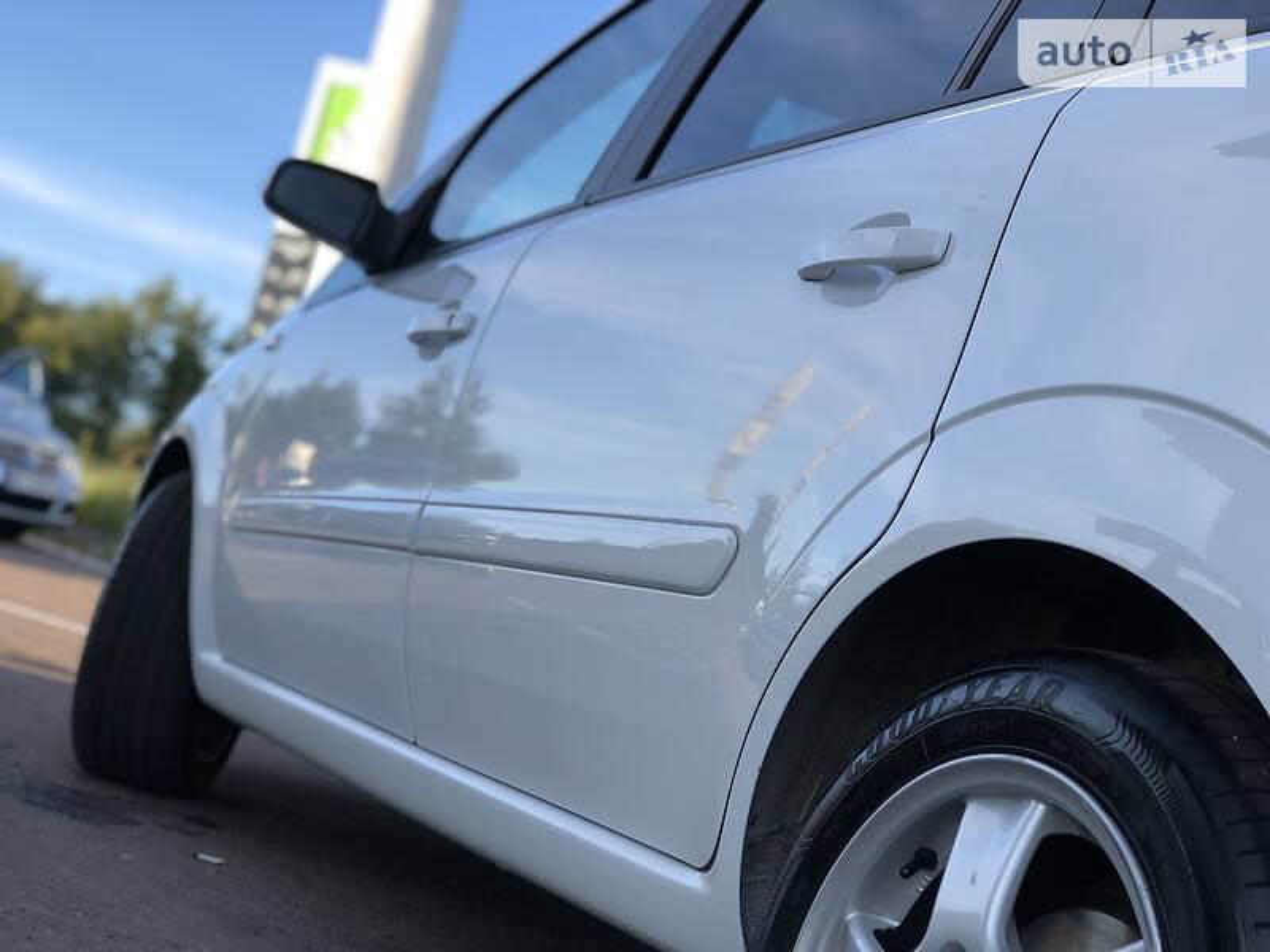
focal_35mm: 57
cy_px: 476
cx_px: 635
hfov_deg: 33.8
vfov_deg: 25.7
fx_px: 2091
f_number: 2.8
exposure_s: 1/180
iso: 20
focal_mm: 6.6
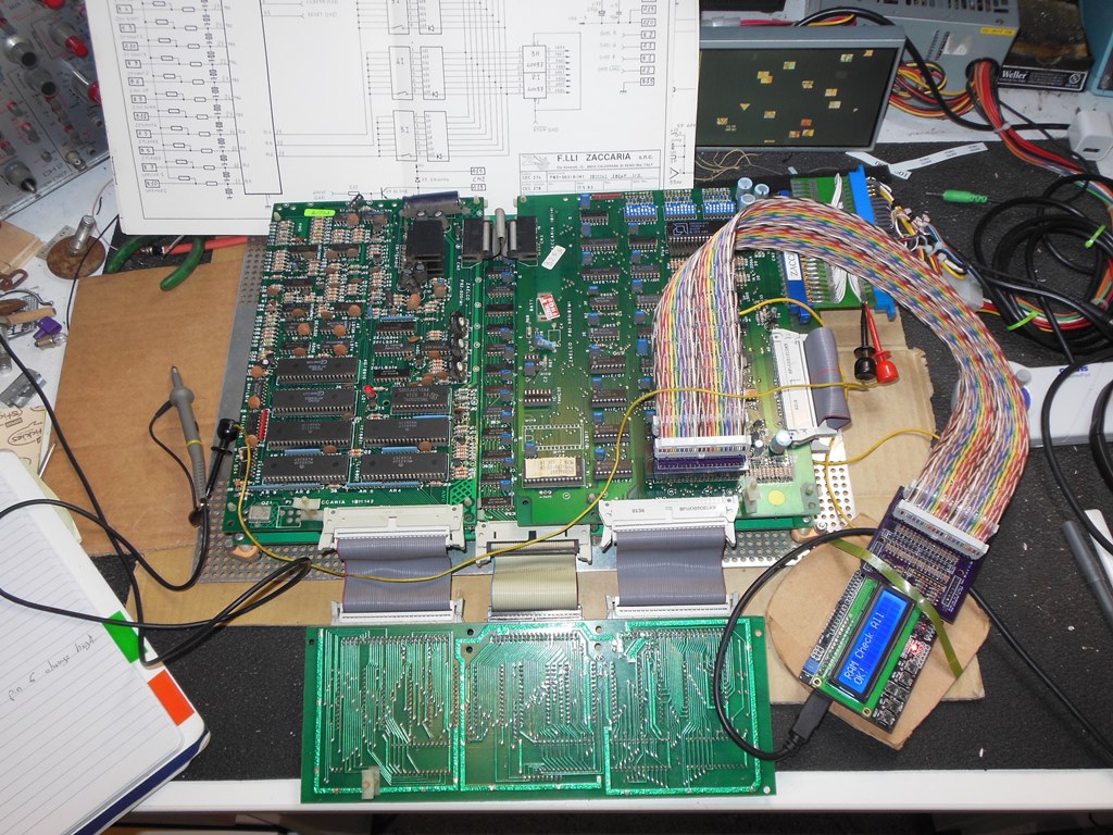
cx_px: 556
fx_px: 932
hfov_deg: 61.7
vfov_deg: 48.2
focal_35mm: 29
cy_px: 418
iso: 125
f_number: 3.3
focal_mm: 5.2
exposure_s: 1/30
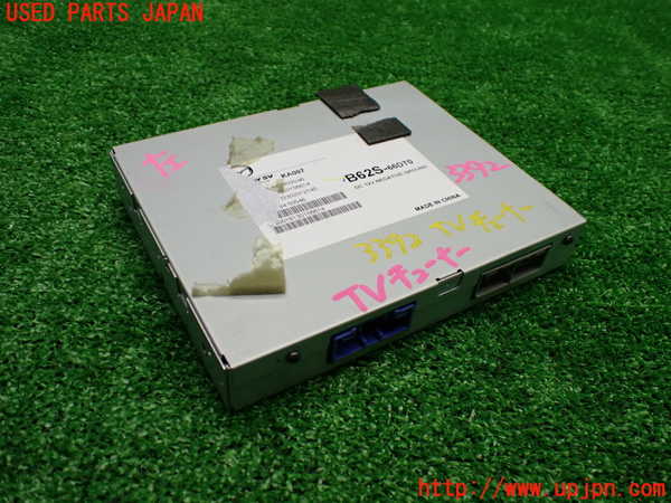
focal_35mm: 30
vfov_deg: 46.8
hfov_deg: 60.0
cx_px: 336
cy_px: 252
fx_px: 582
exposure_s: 1/125
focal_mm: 5.4
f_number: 2.3
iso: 200
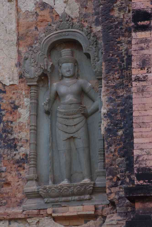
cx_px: 76
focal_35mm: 225
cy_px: 114
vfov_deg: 9.1
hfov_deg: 6.1
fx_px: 1425
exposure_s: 1/200
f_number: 7.1
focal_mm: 150
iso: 1600
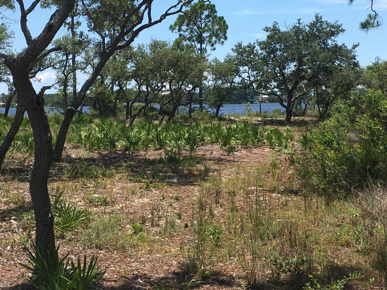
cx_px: 218
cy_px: 77
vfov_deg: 24.6
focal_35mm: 59
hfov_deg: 32.7
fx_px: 660
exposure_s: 1/1603
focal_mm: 4.15
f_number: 2.2
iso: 25
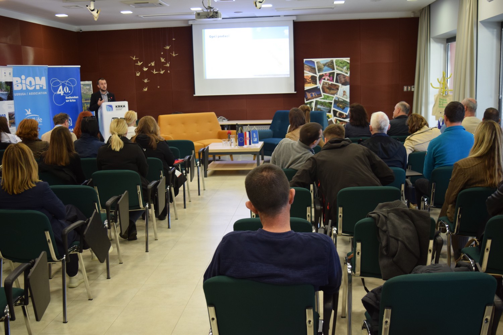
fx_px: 524
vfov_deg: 35.5
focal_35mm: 38
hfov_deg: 51.3
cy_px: 168
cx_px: 252
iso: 500
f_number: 4
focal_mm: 25
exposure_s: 1/25
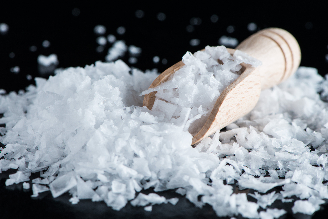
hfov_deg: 19.5
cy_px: 110
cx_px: 164
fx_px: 957
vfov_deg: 13.1
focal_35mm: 105
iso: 200
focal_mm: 105
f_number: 13
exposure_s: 1/160
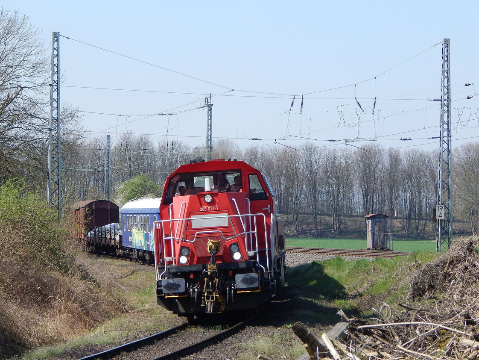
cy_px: 174
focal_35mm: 139
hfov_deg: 14.2
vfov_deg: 10.7
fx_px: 1924
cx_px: 234
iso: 125
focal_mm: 23.4
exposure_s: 1/500
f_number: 4.8
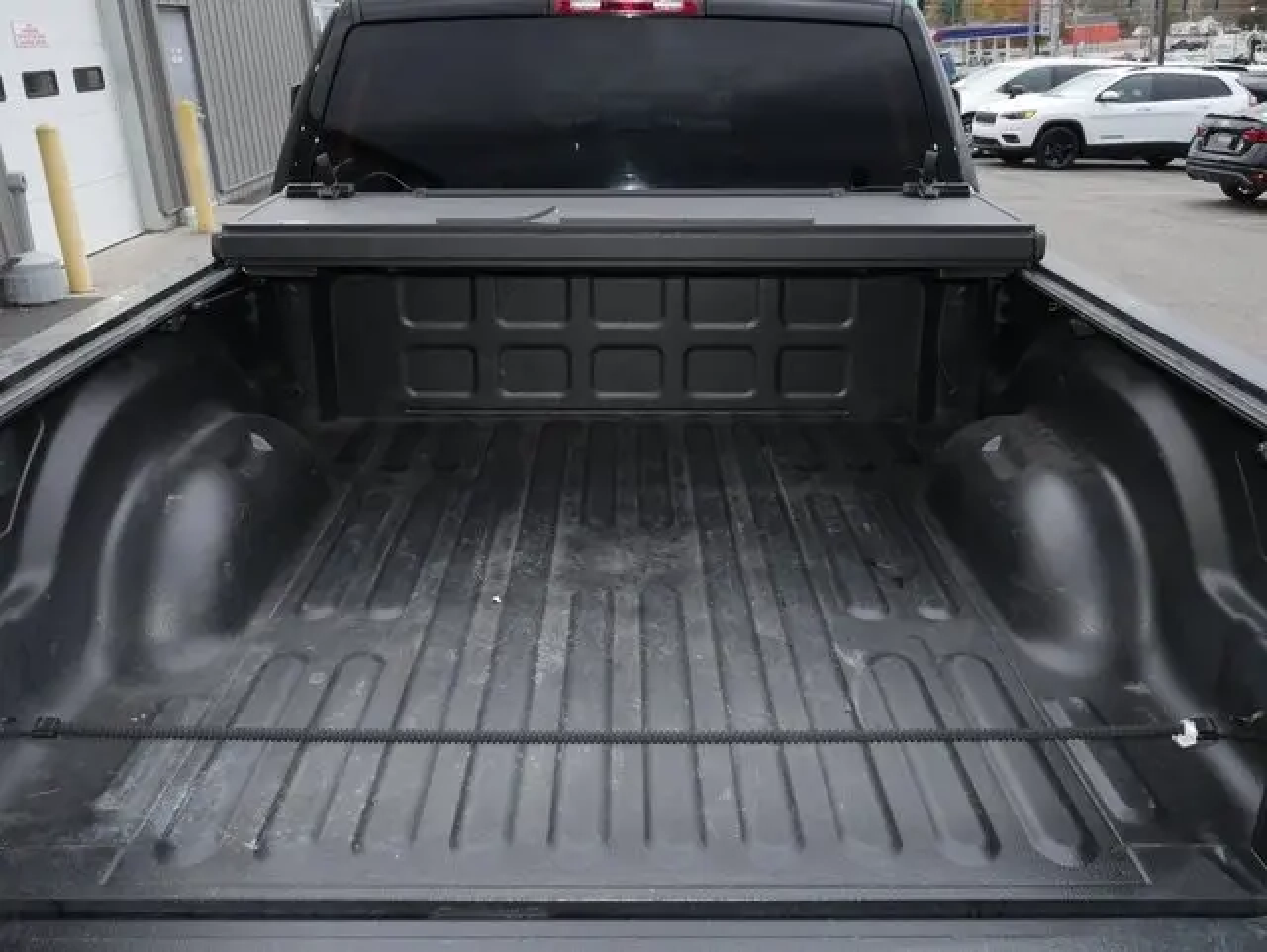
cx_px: 634
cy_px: 476
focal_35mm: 34
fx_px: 1245
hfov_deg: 53.9
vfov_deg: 41.8
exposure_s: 1/60
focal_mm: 17
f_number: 10
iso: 1600
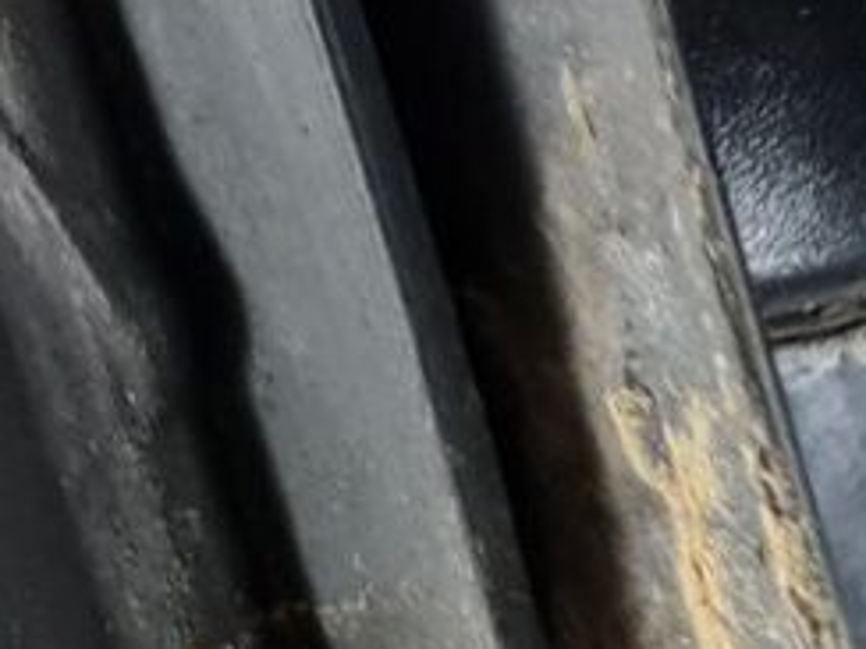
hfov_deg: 12.3
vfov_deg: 9.0
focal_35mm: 149
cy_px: -876
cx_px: 1459
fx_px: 3728
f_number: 1.8
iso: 320
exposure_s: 1/50
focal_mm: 5.4
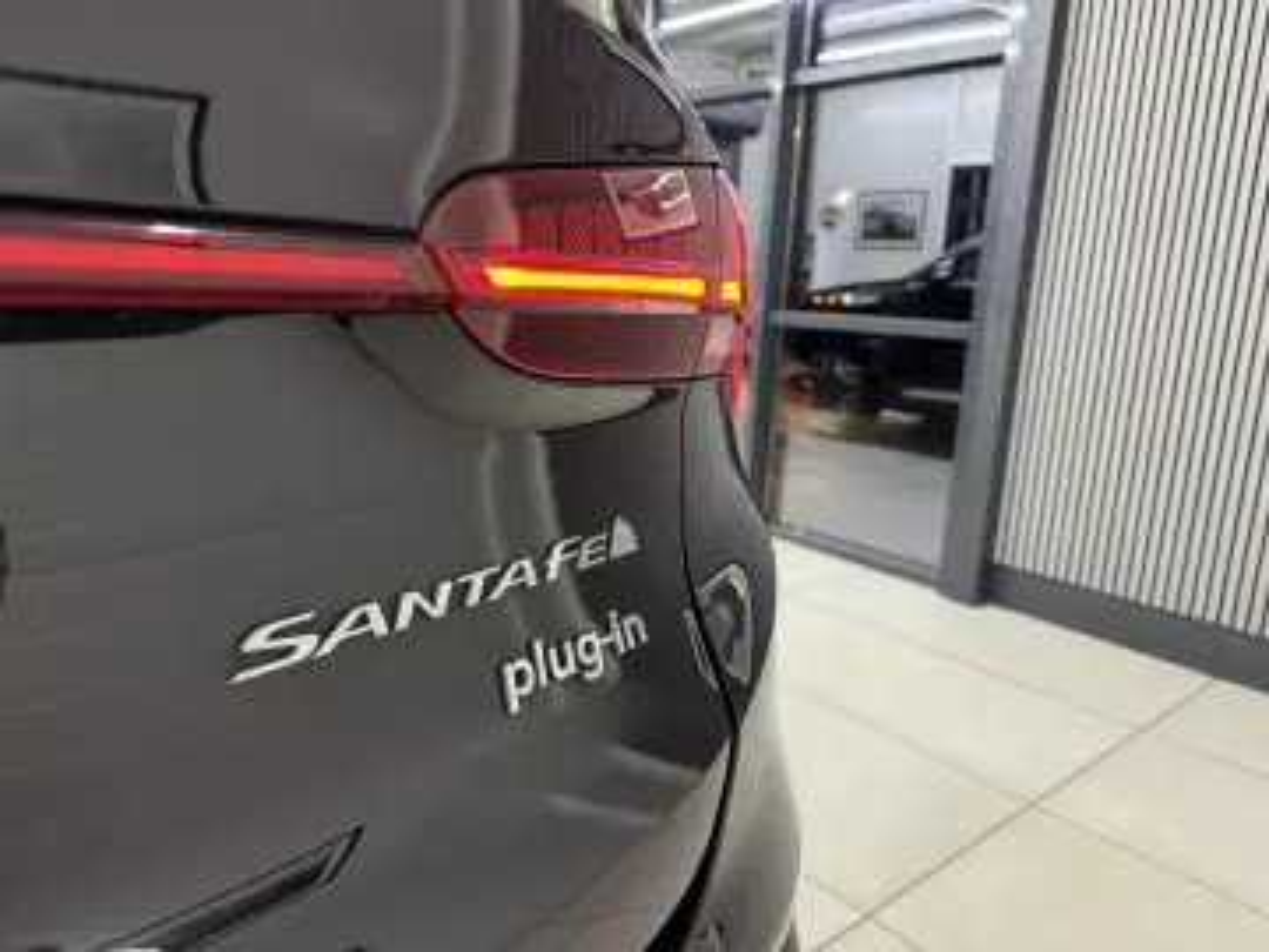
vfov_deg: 56.8
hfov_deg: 71.6
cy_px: 476
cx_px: 634
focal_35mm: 24
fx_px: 880
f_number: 1.78
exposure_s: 1/50
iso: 320
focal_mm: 6.76
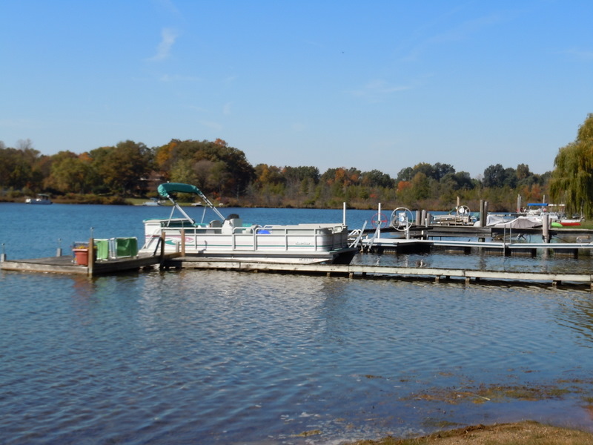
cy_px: 222
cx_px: 296
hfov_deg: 30.7
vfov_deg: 23.3
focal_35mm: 63
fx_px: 1079
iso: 100
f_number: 5
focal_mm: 11.2
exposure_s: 1/640
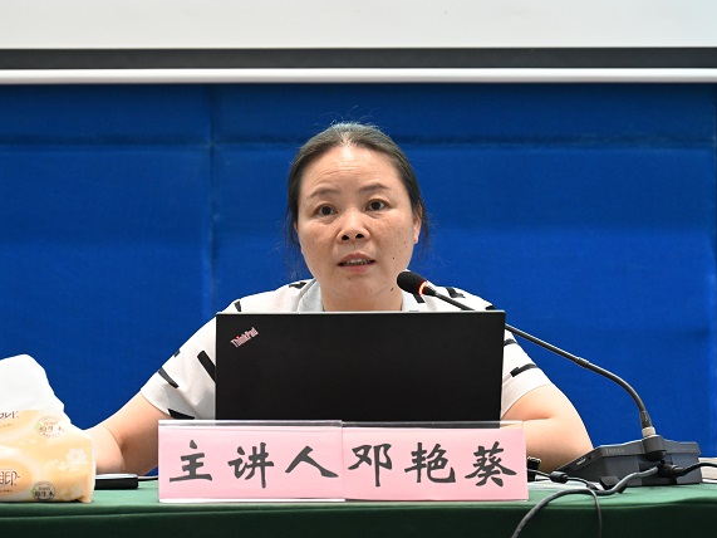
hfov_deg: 12.9
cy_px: 268
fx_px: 3168
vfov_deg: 9.7
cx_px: 347
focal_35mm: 153
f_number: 7.1
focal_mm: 140
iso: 6400
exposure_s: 1/60
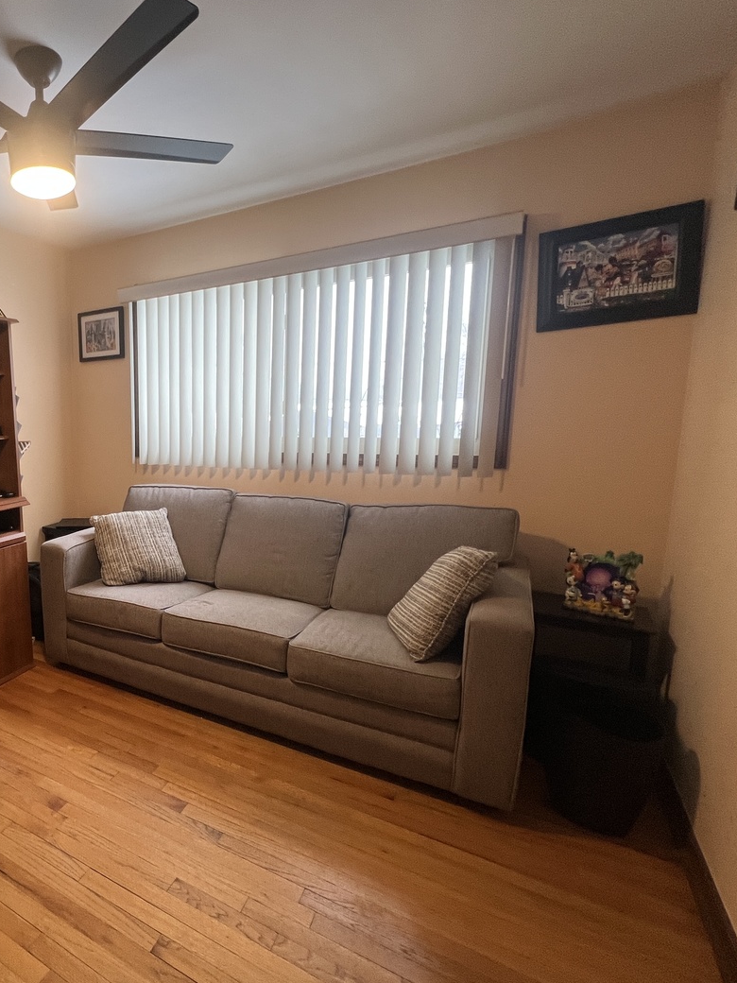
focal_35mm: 18
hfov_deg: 63.7
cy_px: 496
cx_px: 122
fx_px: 511
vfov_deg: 87.8
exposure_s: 1/60
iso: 160
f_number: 1.8
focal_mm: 1.57
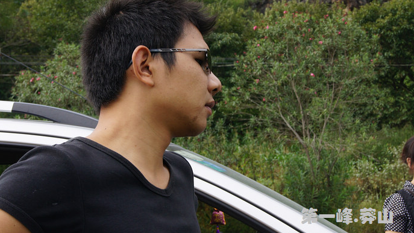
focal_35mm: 64
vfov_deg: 18.8
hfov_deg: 32.8
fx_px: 702
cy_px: 107
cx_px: 204
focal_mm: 40
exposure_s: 1/200
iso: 400
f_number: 11
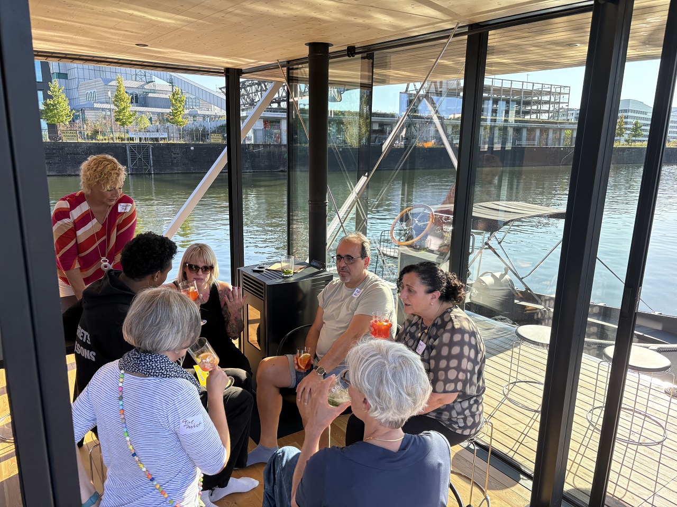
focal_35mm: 26
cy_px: 254
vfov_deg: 53.1
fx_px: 508
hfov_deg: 67.3
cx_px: 338
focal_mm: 5.96
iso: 64
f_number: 1.6
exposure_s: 1/873
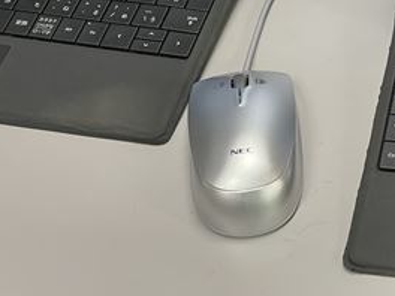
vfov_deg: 11.6
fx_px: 1438
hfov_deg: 15.4
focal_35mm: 126
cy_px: -25
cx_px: 392
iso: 200
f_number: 2
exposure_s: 1/120
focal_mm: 6
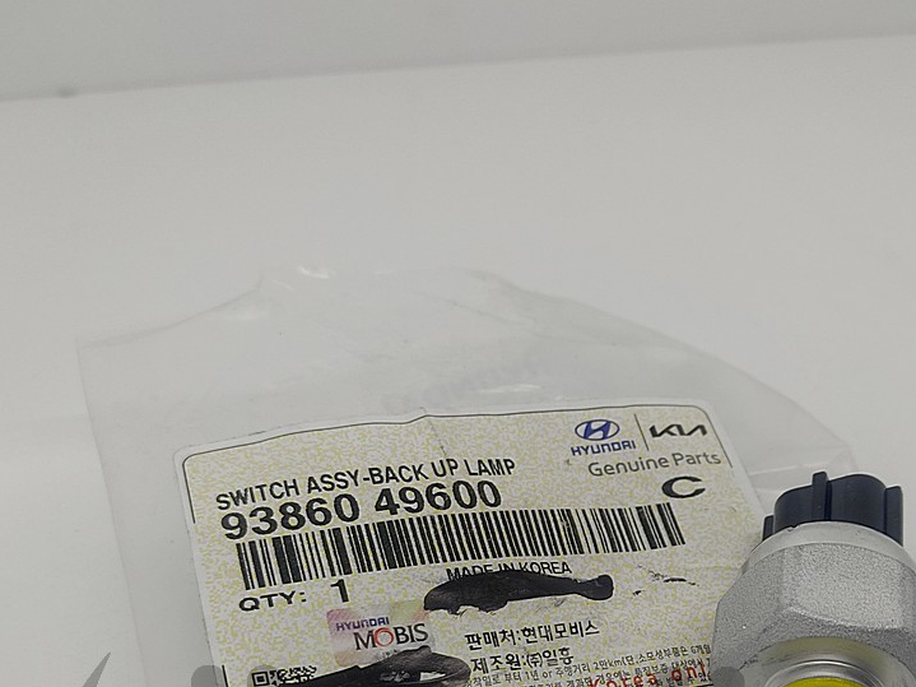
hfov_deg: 40.2
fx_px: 1243
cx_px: 564
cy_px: 616
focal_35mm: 47
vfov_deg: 29.6
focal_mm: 4.74
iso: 100
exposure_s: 1/121
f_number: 1.79
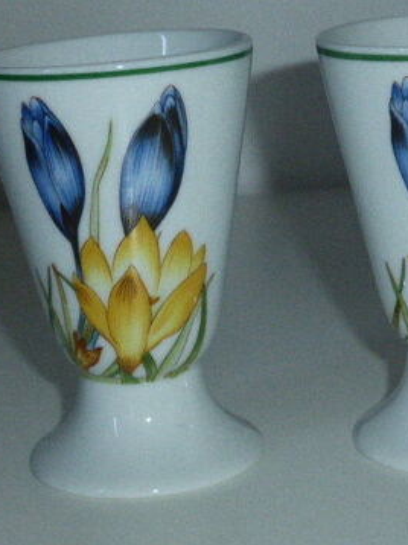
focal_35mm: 106
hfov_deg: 13.9
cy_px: 272
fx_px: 1668
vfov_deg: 18.6
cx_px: 295
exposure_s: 1/60
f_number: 5
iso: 640
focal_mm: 13.3
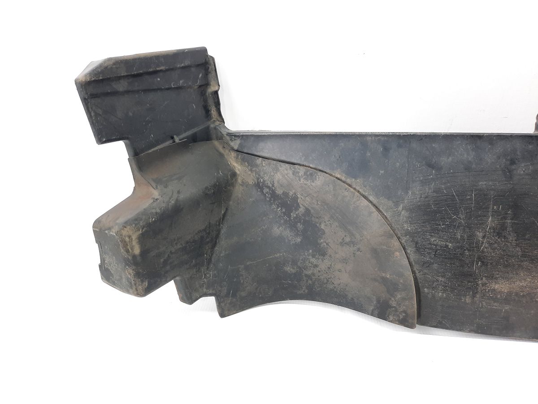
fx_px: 389
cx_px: 269
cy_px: 202
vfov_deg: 54.9
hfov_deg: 69.4
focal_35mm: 25
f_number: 2
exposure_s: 1/50
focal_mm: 4.6
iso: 125
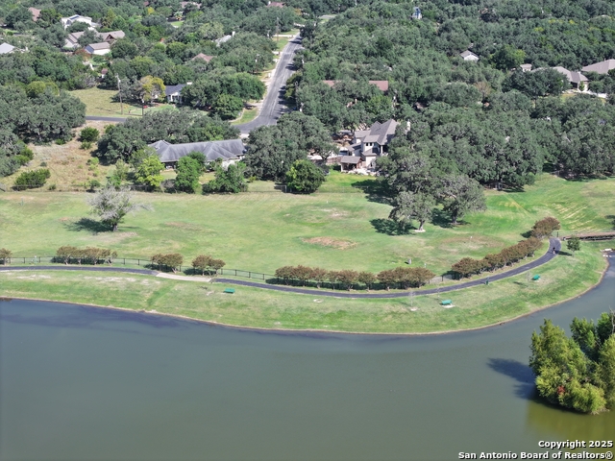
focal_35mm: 70
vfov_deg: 21.0
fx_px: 1244
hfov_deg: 27.8
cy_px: 230
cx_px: 308
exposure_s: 1/640
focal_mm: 19.35
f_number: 2.8
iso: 100
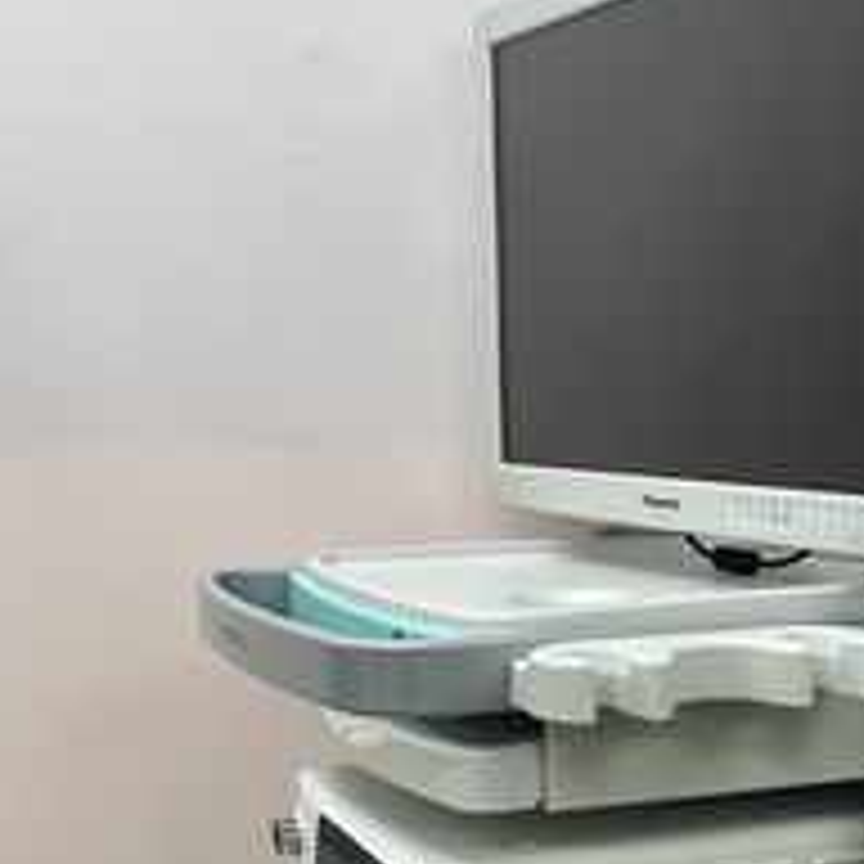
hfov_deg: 26.7
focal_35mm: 64
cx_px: 572
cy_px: 940
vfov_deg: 25.1
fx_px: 1807
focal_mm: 5.7
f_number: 1.5
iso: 32
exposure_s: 1/143
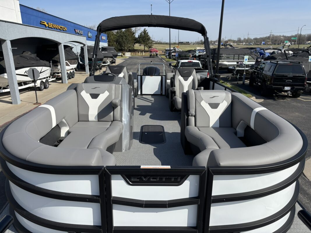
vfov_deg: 53.1
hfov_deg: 67.3
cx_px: 156
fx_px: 234
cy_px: 116
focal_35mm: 26
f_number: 1.6
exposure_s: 1/3937
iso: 50
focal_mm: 5.96
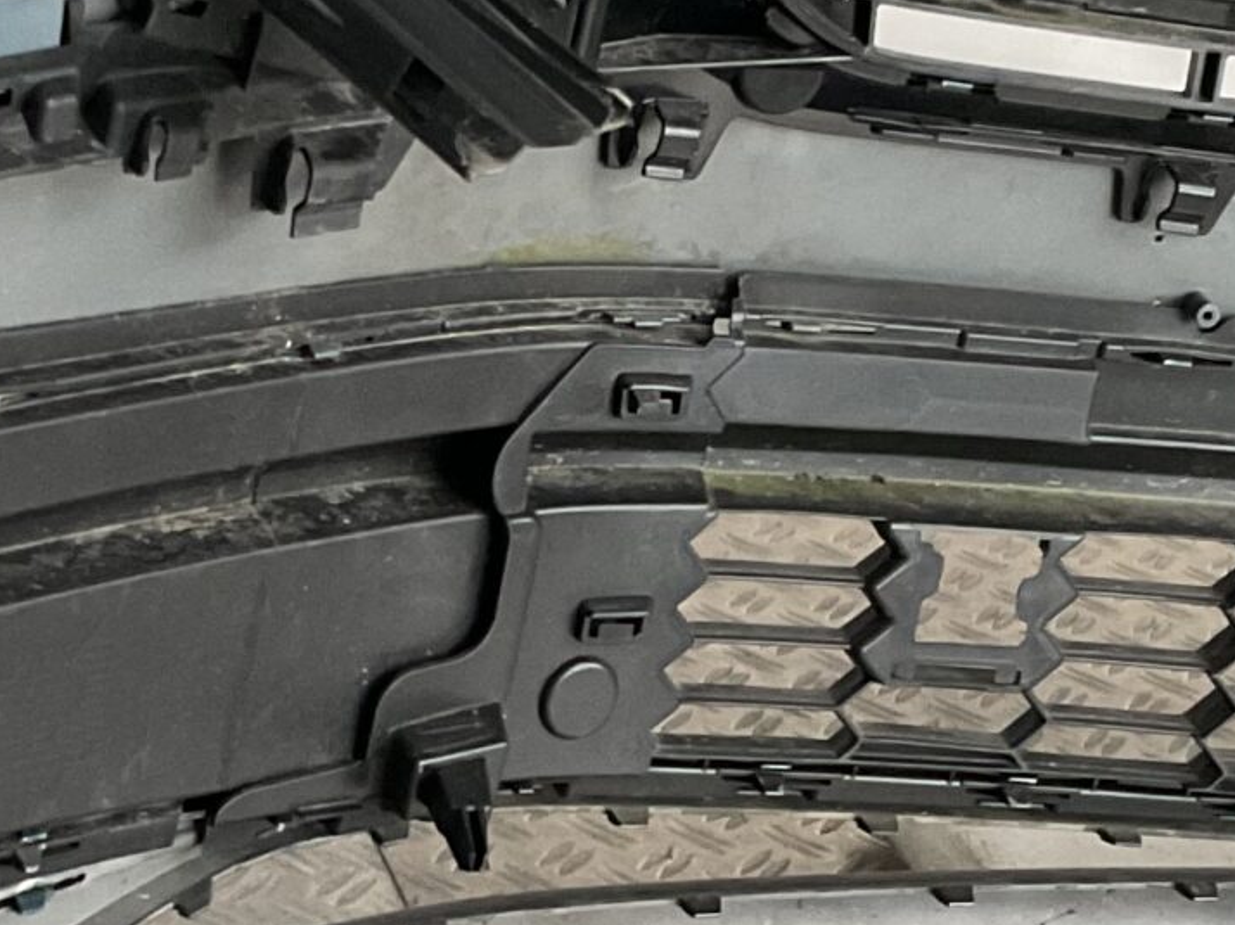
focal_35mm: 104
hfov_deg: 18.9
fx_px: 3709
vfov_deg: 14.2
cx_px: 562
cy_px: 628
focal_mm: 3
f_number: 1.8
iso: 250
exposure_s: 1/50
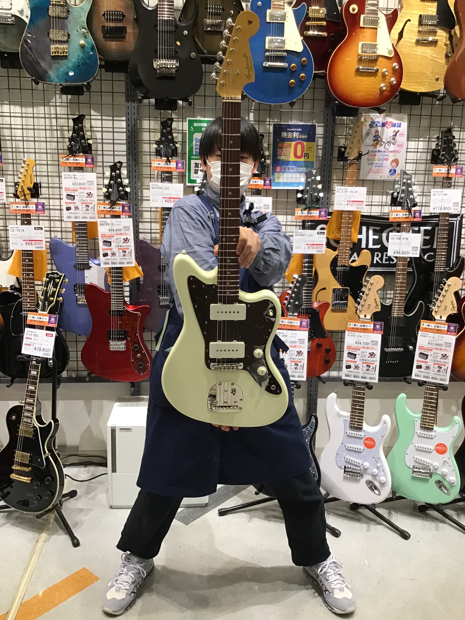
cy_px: 310
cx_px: 232
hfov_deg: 45.4
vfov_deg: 58.4
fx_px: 555
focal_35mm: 31
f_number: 2.4
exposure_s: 1/30
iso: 40
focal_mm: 3.3
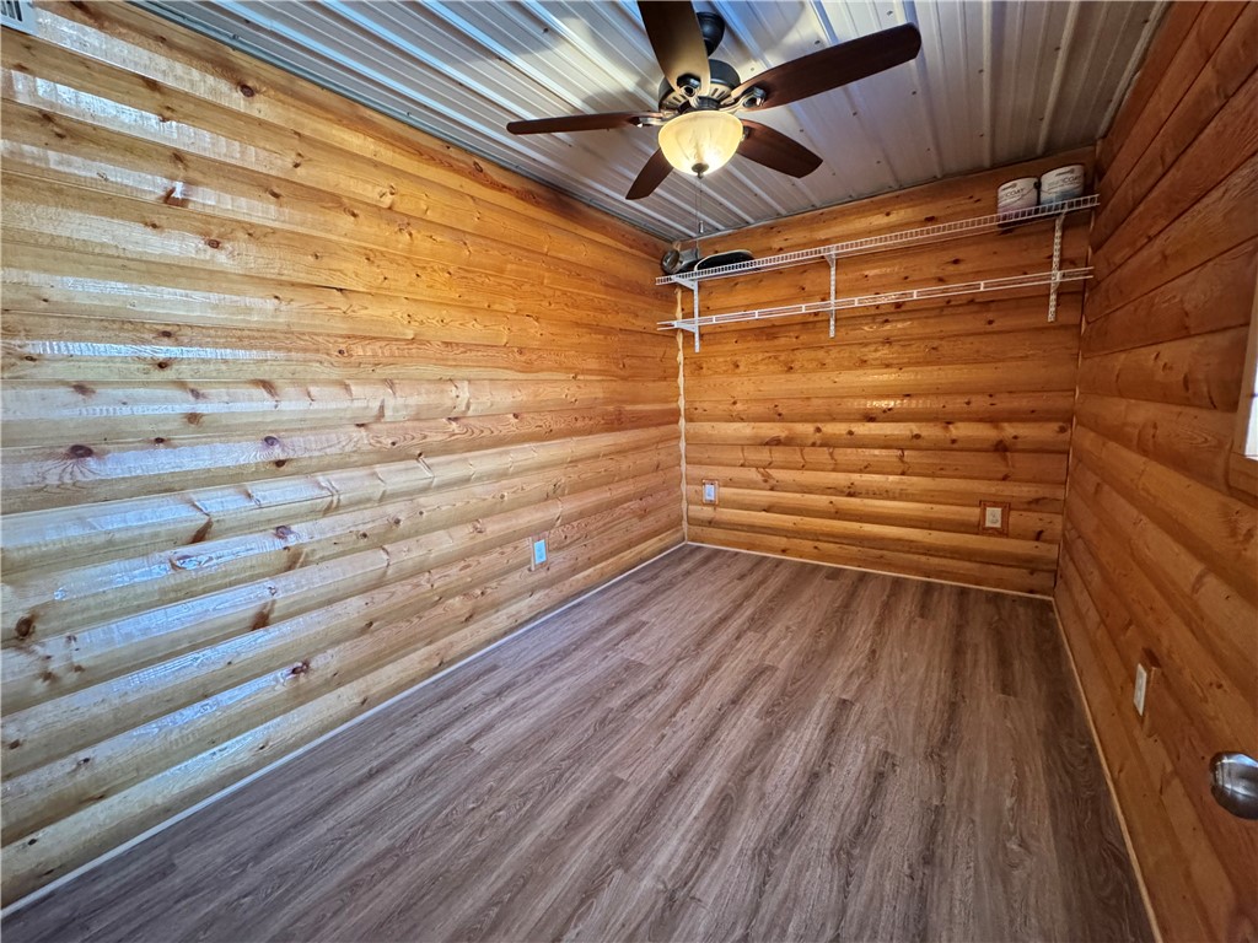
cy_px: 472
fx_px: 509
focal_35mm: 14
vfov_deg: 85.7
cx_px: 629
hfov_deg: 102.1
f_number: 2.2
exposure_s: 1/60
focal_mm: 2.22
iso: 1250
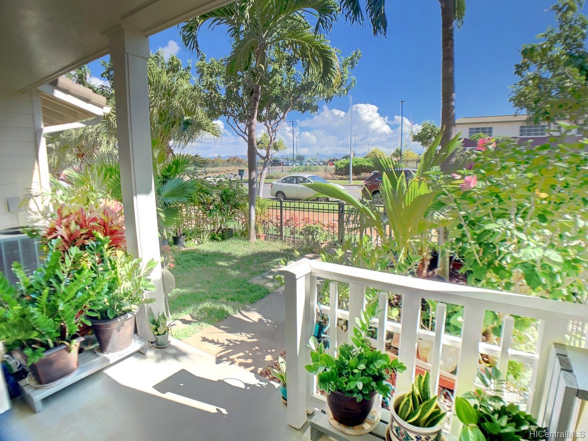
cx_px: 294
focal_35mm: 26
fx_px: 442
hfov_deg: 67.3
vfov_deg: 53.1
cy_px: 220
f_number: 1.8
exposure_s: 1/46
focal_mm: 4.25
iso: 25
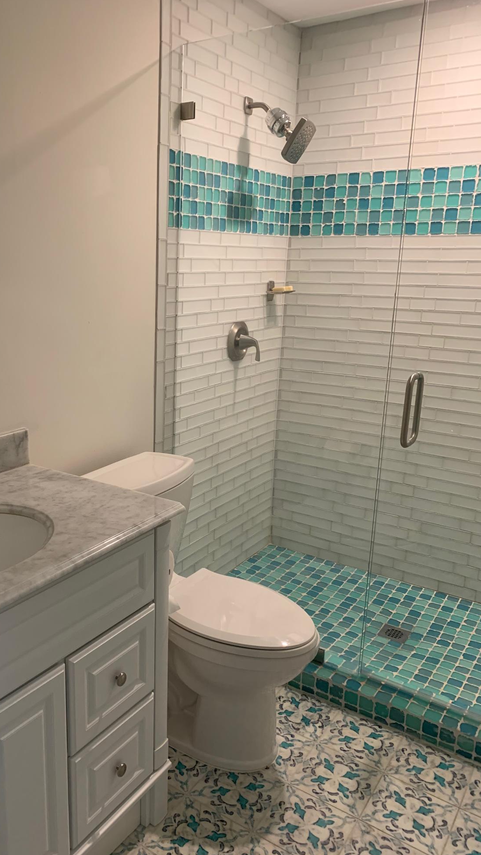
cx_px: 154
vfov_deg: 66.1
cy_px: 428
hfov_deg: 39.6
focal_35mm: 29
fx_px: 658
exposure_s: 1/41
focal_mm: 4.25
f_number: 1.8
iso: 125
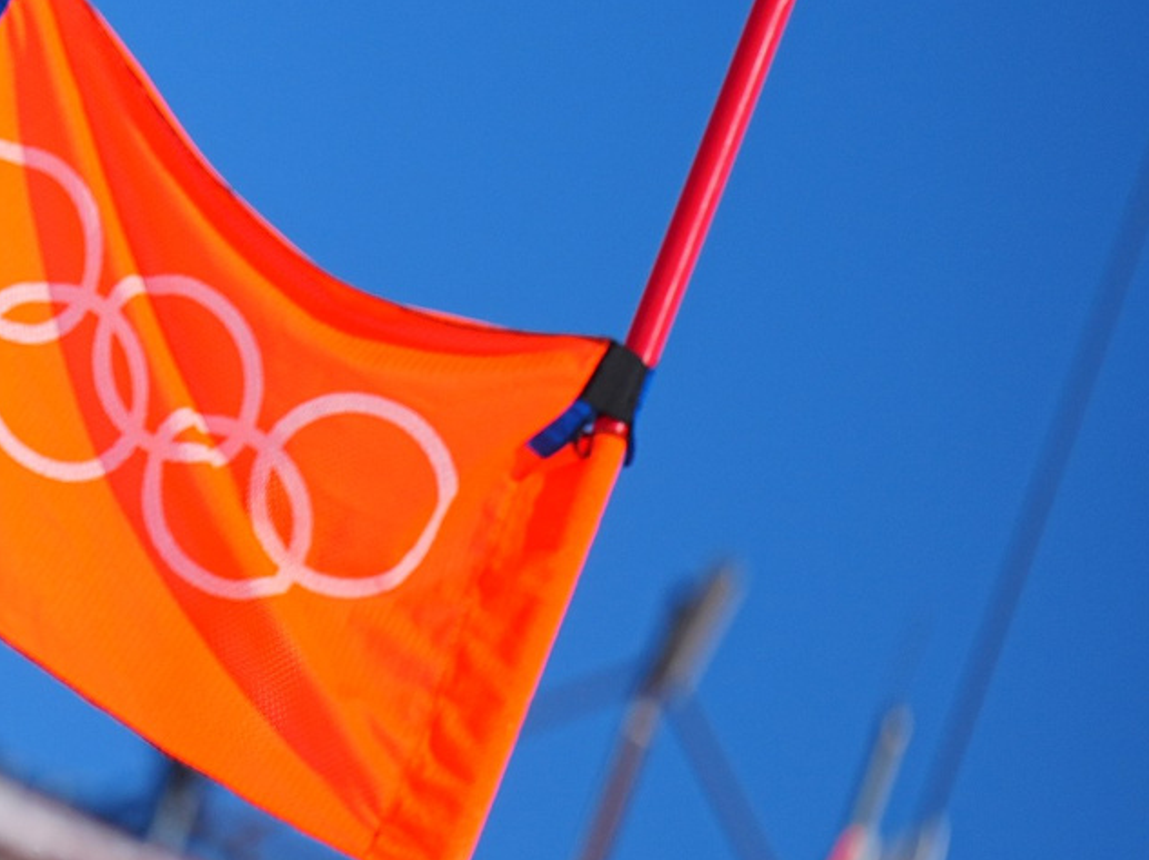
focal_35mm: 611
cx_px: -1078
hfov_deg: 3.2
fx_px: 20269
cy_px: 237
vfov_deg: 2.4
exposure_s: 1/4000
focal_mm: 157
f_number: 2.8
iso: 100
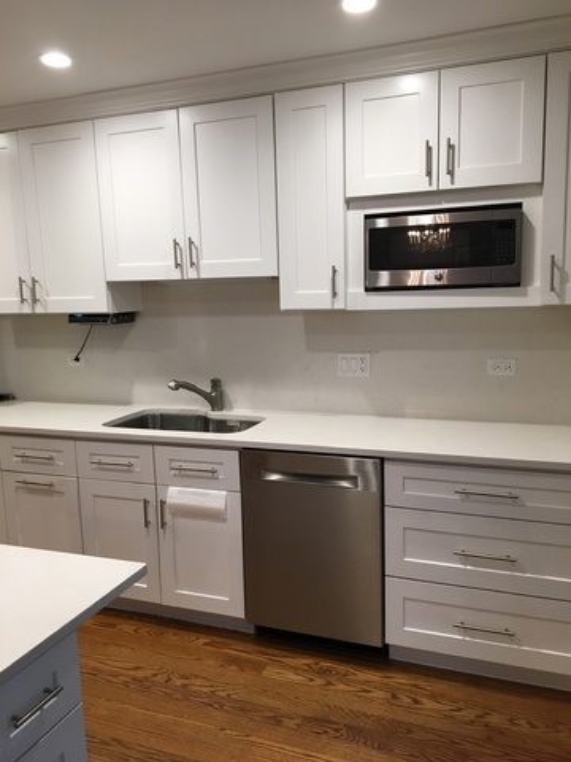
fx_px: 638
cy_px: 381
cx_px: 286
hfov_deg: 48.2
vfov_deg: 61.7
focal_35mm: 29
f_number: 2.2
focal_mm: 4.15
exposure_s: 1/30
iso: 40
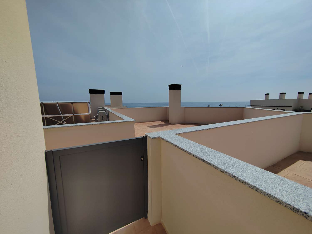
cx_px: 156
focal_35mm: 13
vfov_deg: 89.9
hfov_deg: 106.2
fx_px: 117
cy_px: 117
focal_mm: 2.16
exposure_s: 1/3500
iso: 100
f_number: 2.2
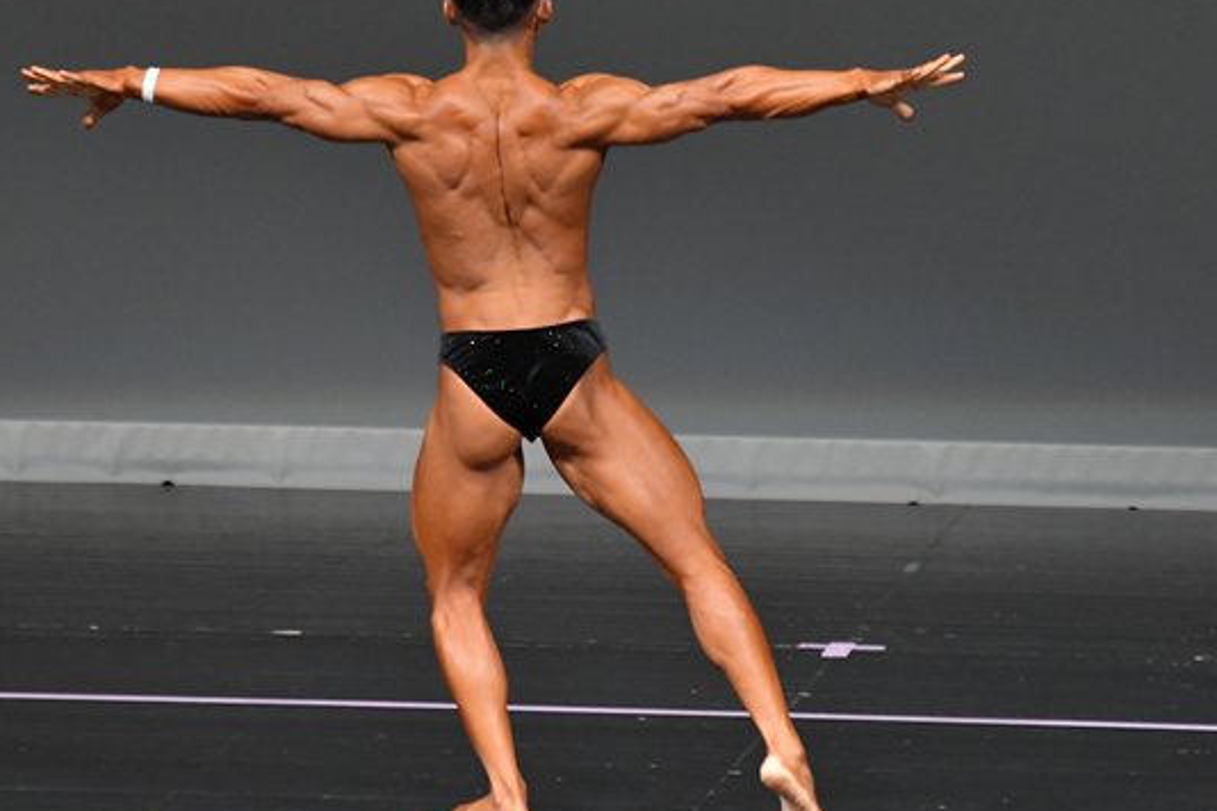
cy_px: 412
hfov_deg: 4.5
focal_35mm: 457
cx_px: 623
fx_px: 15448
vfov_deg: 3.0
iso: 4000
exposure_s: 1/400
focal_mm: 210
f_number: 5.6
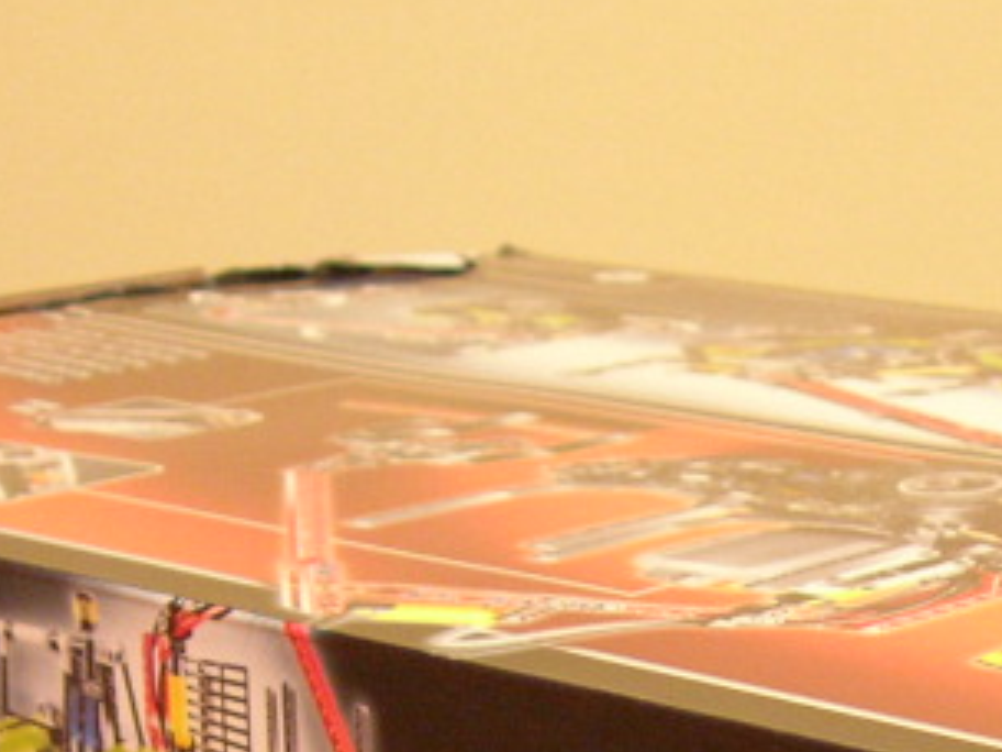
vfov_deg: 11.1
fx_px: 3705
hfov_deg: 15.2
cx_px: 877
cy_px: 1177
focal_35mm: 128
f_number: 2.8
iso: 166
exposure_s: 1/4
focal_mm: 7.8
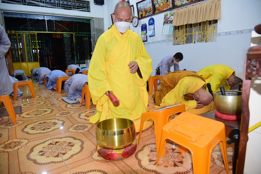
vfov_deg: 53.2
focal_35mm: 24
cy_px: 87
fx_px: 174
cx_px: 130
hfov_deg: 73.7
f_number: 4
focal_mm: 24
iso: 500
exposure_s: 1/60
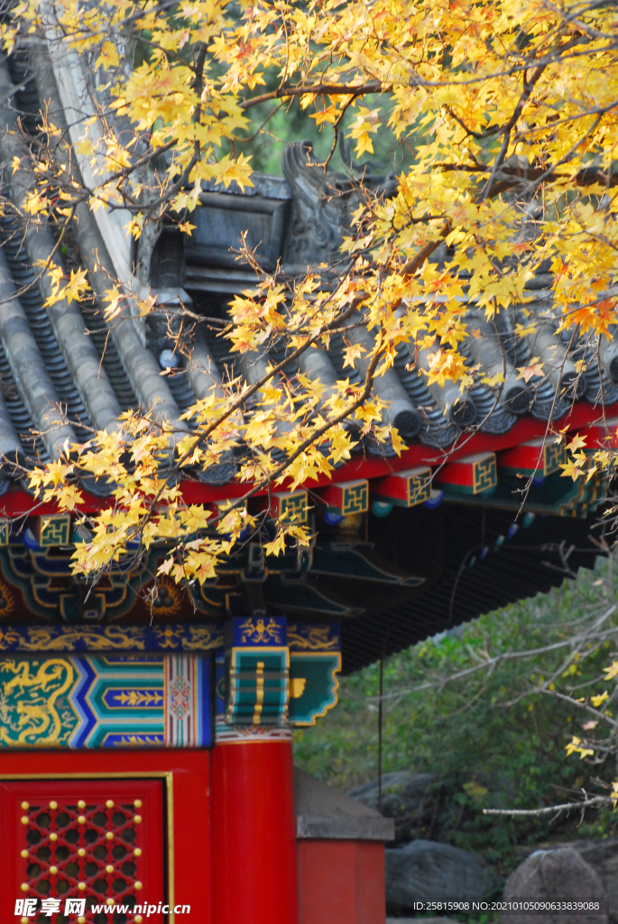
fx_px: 8091
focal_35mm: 315
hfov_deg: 4.4
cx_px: 309
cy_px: 462
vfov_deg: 6.5
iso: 400
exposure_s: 1/50
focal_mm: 210
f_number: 6.3
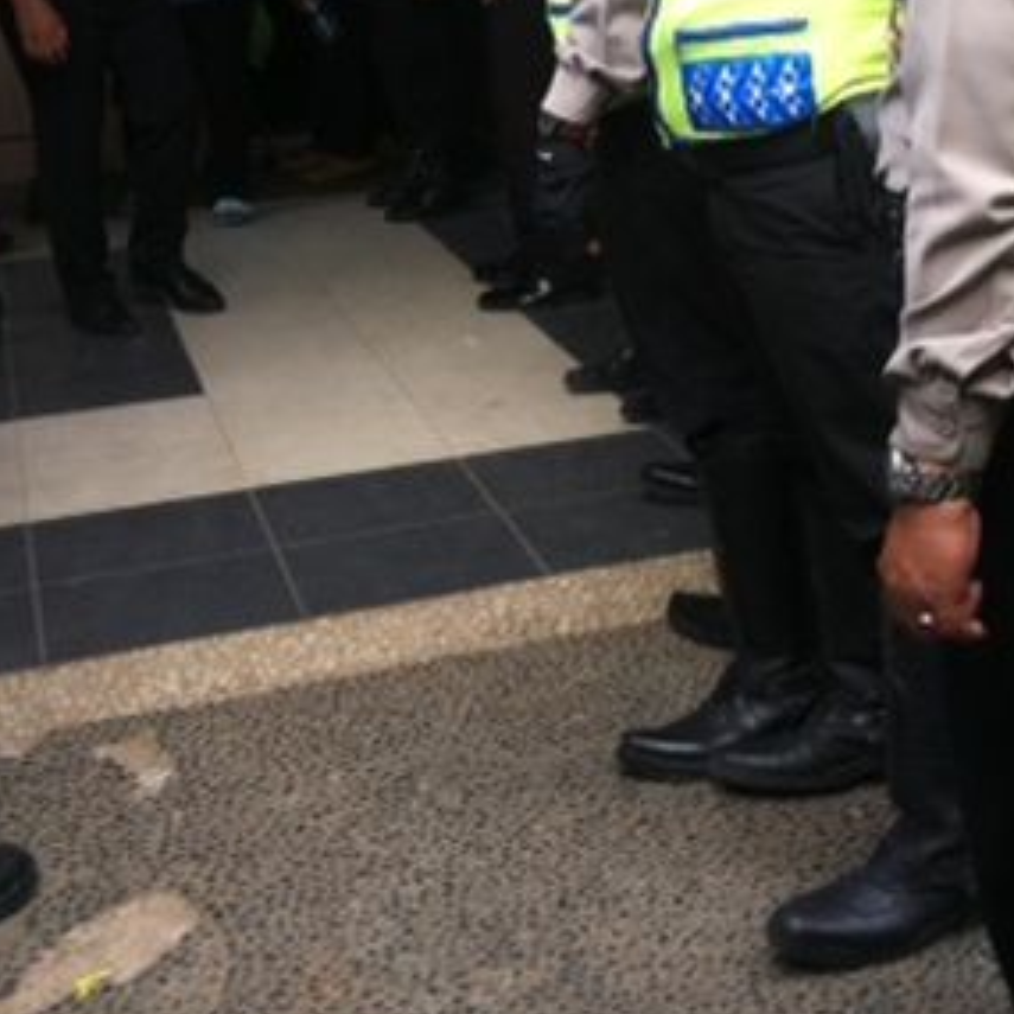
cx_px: 804
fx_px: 2519
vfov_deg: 22.4
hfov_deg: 22.5
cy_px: 169
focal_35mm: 76
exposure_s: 1/156
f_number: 2.8
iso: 80
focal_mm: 3.85
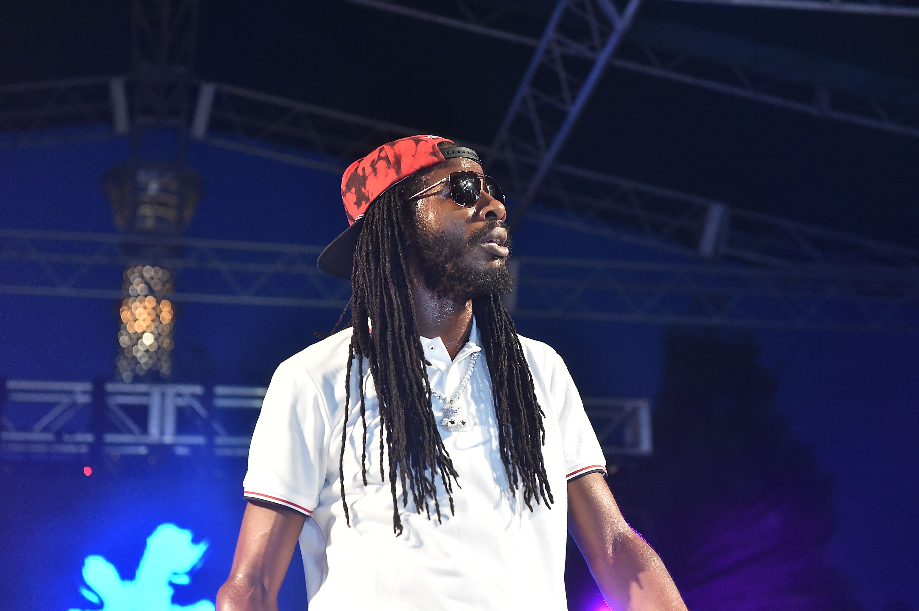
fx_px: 1786
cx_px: 460
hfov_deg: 28.9
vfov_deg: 19.4
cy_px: 306
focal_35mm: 70
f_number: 3.5
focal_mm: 70
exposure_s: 1/200
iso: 3200
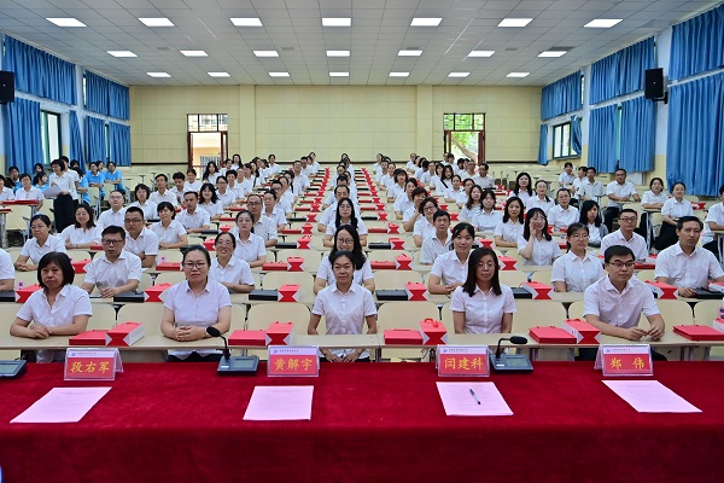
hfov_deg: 60.3
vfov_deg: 42.3
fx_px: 623
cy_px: 242
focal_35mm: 31
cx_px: 362
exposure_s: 1/125
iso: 500
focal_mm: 31
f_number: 5.6
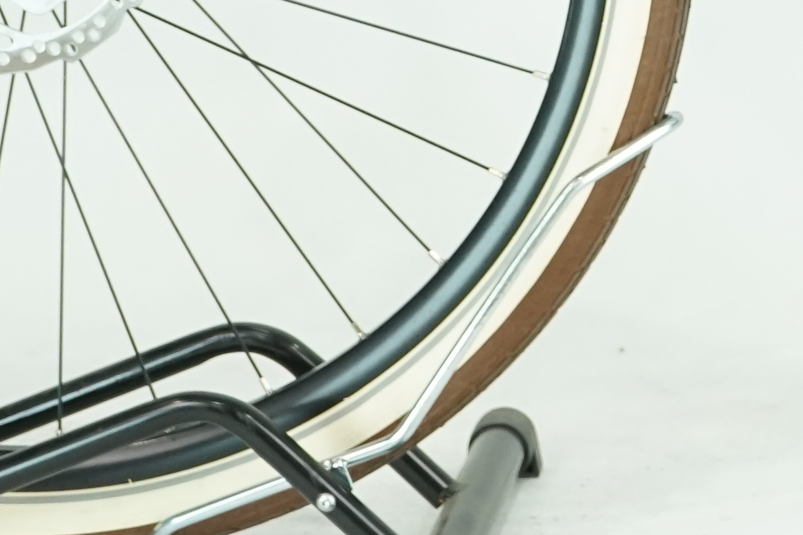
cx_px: 1162
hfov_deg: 7.9
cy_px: -546
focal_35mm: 255
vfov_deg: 5.3
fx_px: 5687
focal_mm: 54
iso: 1600
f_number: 5.6
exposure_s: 1/200
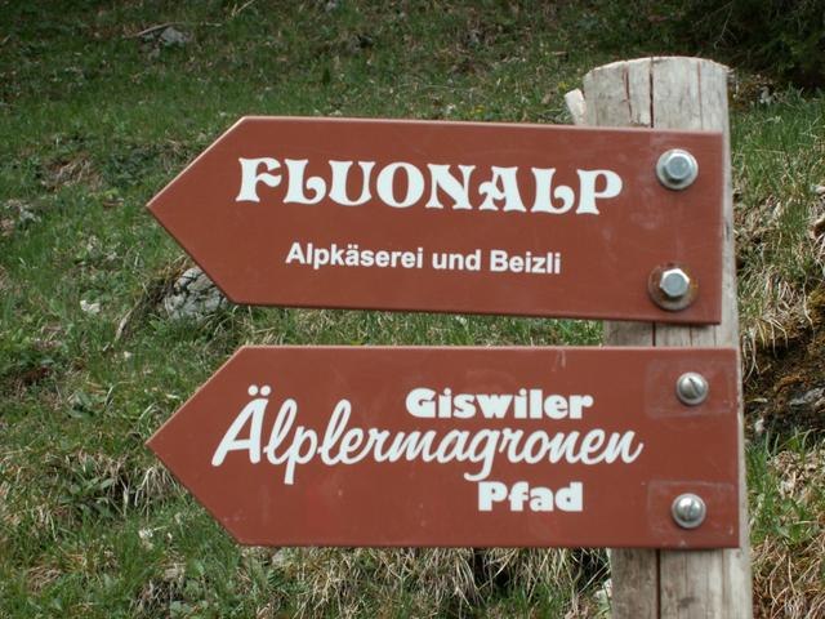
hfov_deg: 38.2
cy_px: 310
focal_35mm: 50
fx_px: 1192
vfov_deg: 29.1
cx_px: 412
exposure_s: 1/125
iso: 50
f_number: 3.2
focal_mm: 8.27
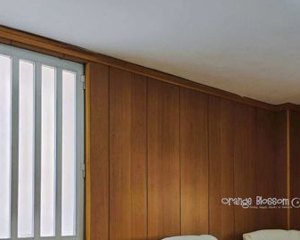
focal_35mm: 47
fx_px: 417
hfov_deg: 37.2
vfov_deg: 31.0
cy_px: 202
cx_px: 266
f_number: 1.7
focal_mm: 6.3
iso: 32
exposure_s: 1/100
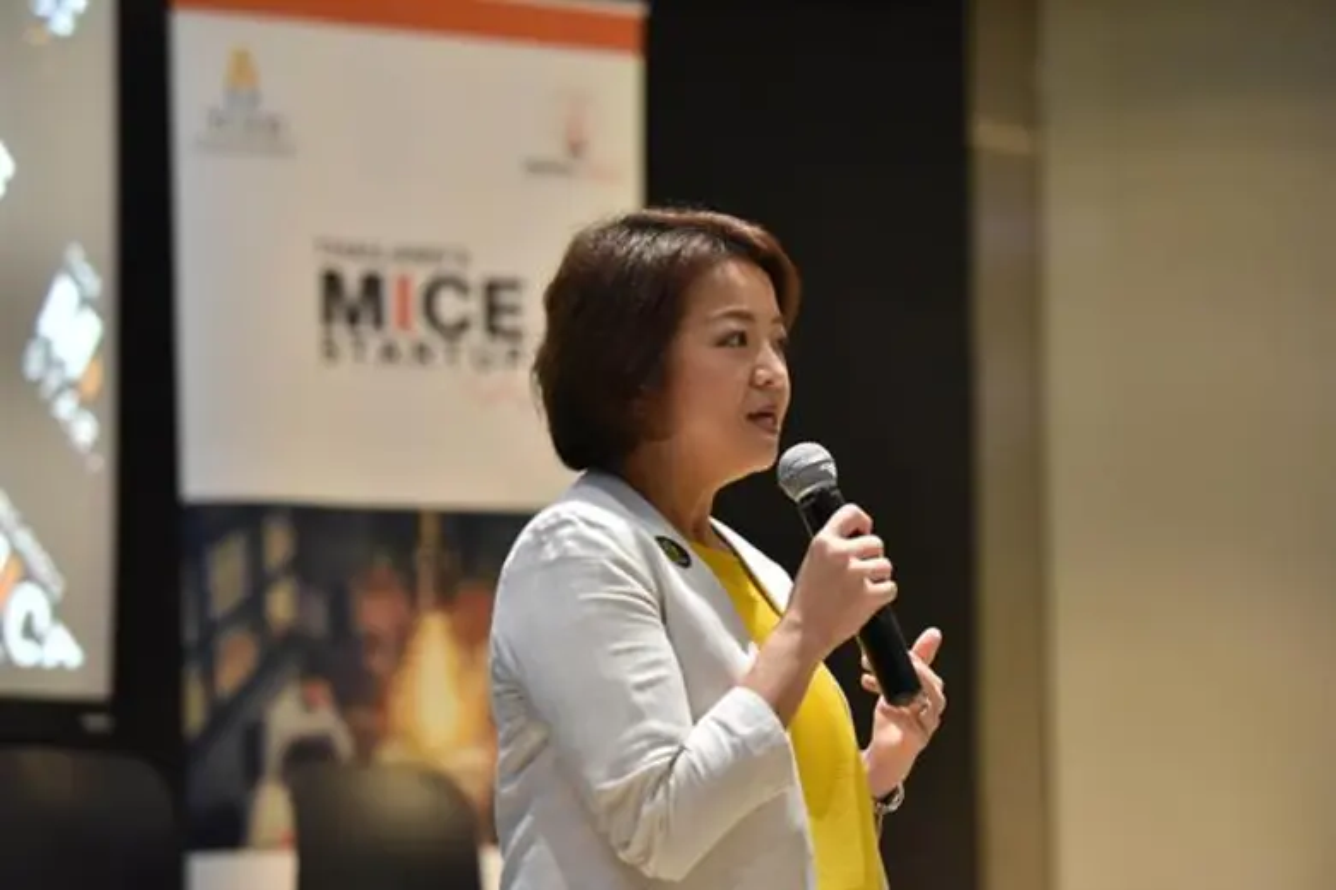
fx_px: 4305
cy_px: 445
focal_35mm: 116
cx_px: 668
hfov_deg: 17.6
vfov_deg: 11.8
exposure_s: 1/160
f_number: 2.8
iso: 5000
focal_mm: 116
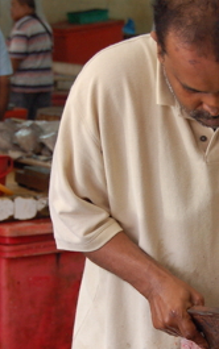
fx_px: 1059
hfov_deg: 11.8
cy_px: 233
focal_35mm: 111
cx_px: 160
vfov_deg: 18.7
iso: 800
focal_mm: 35
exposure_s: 1/80
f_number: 4.5
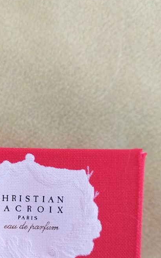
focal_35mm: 42
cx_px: 37
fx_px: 295
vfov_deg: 45.7
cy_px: 191
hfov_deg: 30.0
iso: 250
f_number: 1.9
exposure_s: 1/33
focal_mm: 3.6
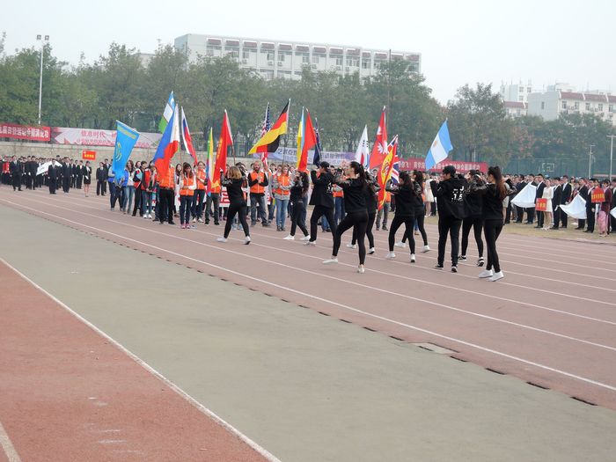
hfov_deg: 29.0
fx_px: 1192
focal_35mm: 67
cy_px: 231
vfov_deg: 21.9
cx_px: 308
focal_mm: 14.3
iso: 80
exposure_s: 1/125
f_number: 5
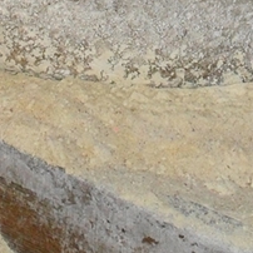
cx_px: 46
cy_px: -203
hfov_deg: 11.4
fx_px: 1265
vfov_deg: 10.7
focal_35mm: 153
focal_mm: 6.3
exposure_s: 1/45
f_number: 3.2
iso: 200
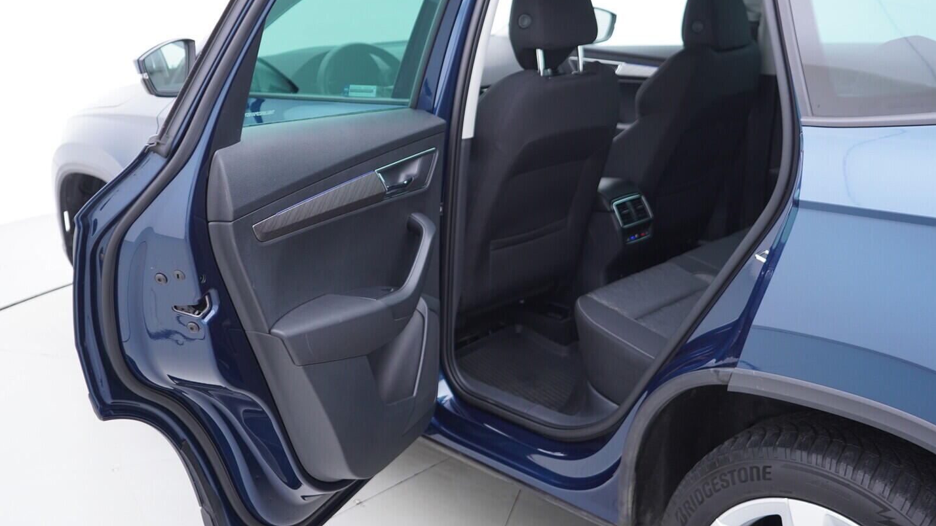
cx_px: 470
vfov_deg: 31.1
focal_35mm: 38
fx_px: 943
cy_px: 213
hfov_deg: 52.8
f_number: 2.8
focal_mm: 24
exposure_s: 1/40
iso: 160
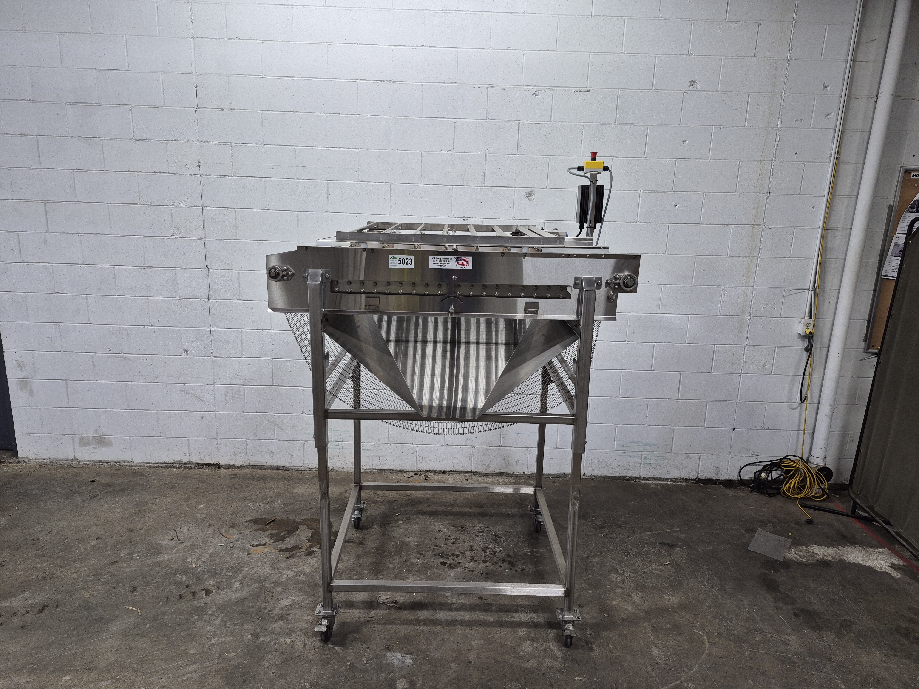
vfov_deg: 58.9
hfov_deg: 73.9
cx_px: 460
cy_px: 344
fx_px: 611
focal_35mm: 23
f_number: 1.8
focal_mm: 5.4
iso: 160
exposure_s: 1/120
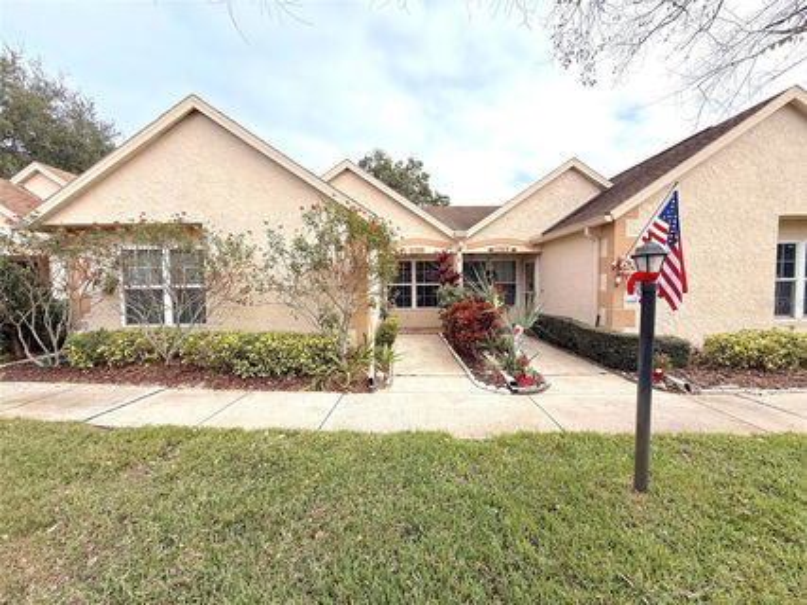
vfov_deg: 85.6
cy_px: 302
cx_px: 404
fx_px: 326
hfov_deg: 102.1
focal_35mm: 14
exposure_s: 1/1167
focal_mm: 2.22
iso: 64
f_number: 2.2
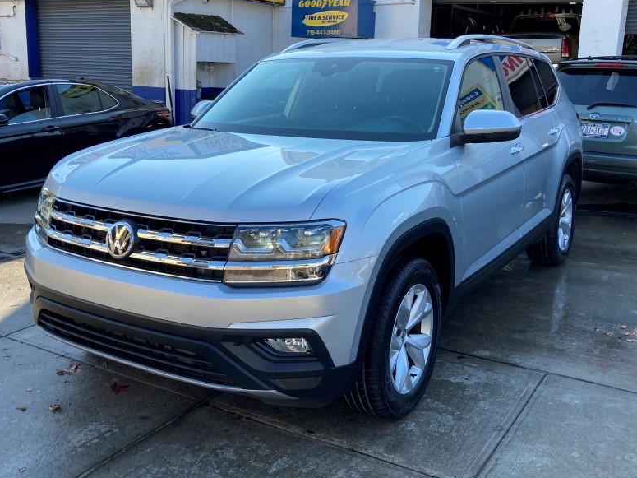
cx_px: 299
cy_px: 217
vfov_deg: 38.6
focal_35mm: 37
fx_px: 681
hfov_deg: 50.1
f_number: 1.8
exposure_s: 1/414
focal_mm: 3.99
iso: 20
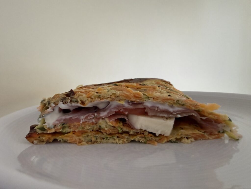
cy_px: 94
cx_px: 126
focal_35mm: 24
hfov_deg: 71.6
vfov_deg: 56.8
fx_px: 174
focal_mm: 2.22
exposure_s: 1/95
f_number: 2.2
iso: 320
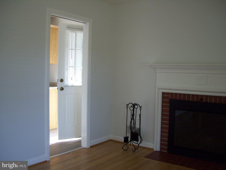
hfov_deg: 51.3
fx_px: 235
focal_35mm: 36
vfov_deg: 39.7
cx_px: 113
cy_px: 85
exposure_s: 1/160
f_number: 2.7
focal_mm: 6
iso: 250
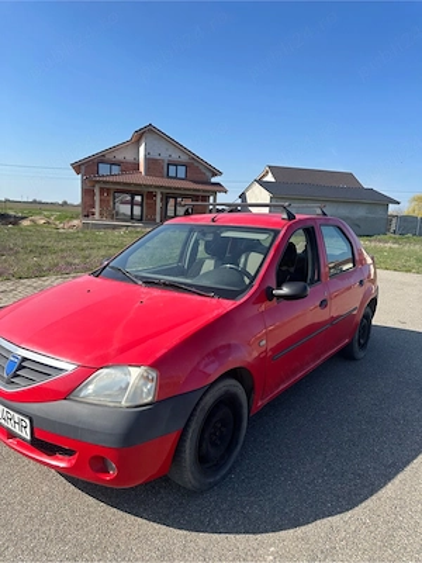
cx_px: 211
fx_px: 390
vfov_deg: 71.6
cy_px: 282
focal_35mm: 24
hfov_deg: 56.8
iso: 80
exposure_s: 1/2967
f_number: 1.78
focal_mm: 6.86
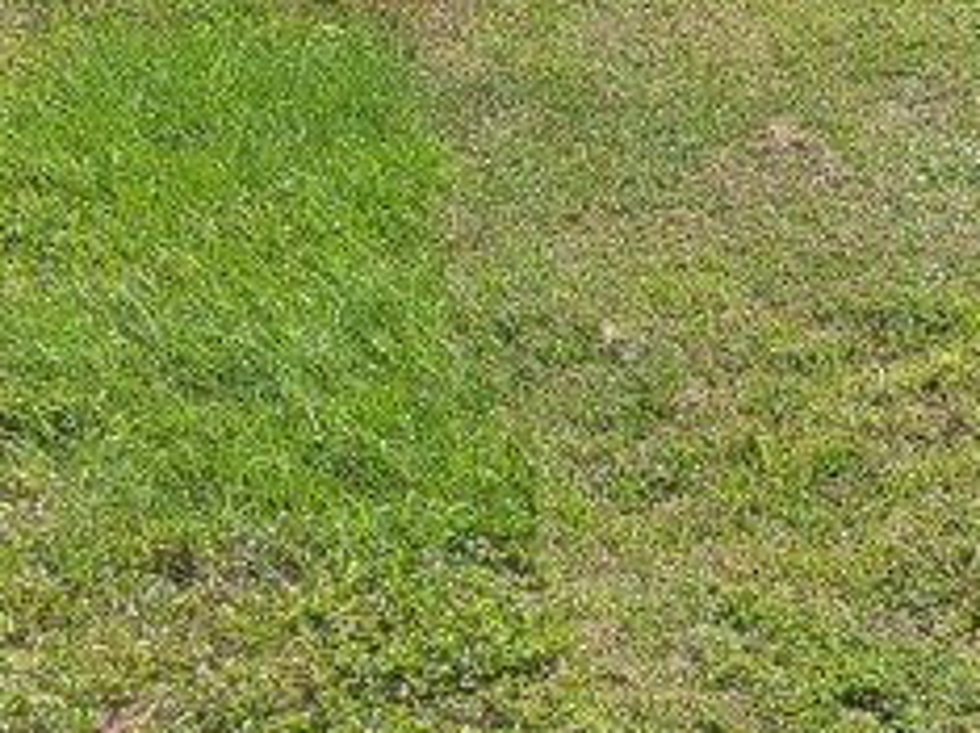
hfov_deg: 14.7
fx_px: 3224
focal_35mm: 114
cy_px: 222
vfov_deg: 12.9
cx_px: 1872
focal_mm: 5.4
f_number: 1.8
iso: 40
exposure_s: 1/1756
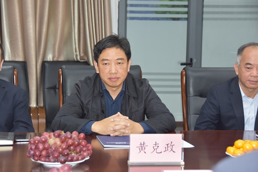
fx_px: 645
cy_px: 86
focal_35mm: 90
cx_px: 129
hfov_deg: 22.6
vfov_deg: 15.2
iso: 720
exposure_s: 1/60
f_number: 4.8
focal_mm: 60
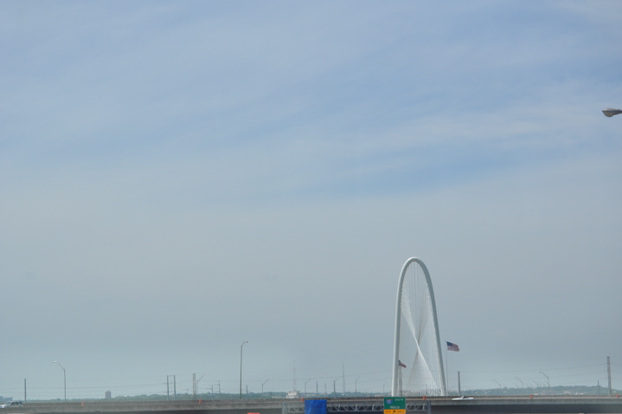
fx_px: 1554
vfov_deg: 15.2
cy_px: 207
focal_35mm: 90
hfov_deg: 22.6
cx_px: 311
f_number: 7.1
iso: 400
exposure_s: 1/2000
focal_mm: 60
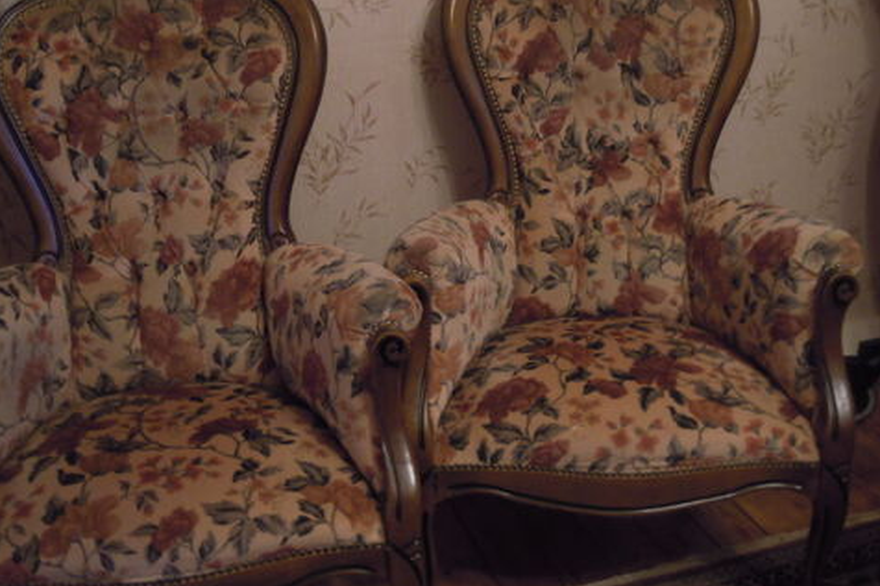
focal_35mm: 43
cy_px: 272
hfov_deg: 45.4
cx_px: 440
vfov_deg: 31.2
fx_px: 1051
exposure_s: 1/8
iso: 320
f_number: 3.2
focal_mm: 7.3
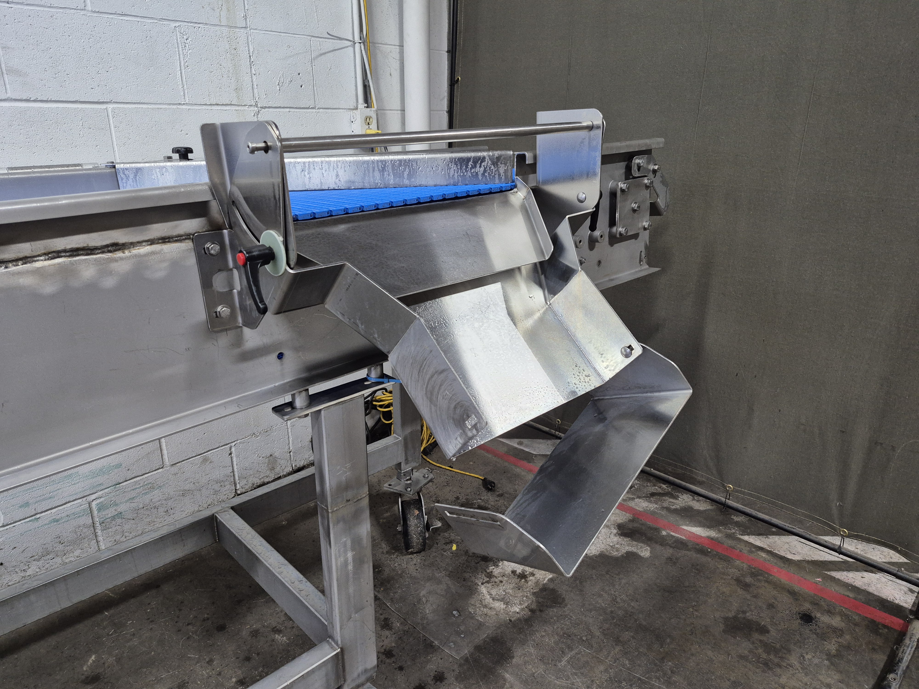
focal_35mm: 23
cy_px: 344
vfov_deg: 58.9
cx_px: 460
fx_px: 611
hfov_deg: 73.9
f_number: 1.8
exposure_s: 1/120
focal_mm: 5.4
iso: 500
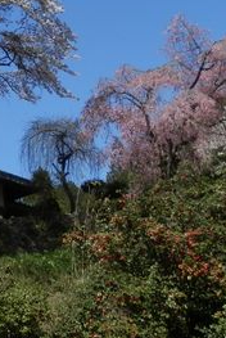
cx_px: -18
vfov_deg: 25.5
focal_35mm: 79
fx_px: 742
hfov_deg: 16.8
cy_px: 107
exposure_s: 1/160
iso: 80
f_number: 8.7
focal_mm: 4.5
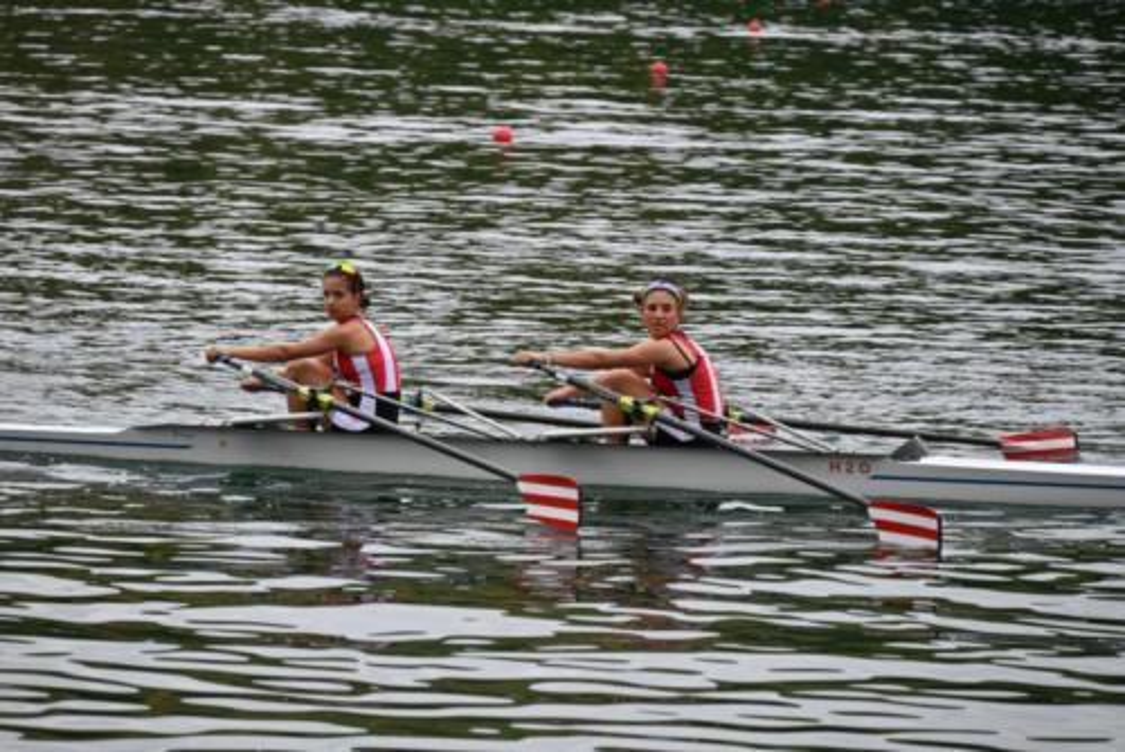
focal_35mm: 200
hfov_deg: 10.3
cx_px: 562
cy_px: 376
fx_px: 6253
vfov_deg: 6.9
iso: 280
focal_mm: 200
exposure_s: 1/500
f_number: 6.3
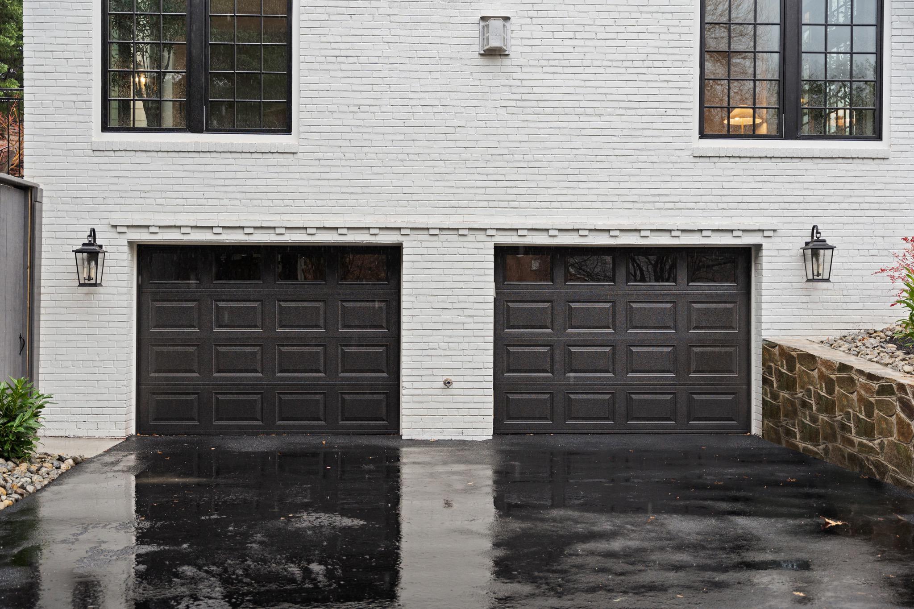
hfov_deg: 47.7
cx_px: 457
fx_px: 1033
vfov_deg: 32.9
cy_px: 304
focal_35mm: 41
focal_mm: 40.7
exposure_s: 1/250
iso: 400
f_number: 2.8
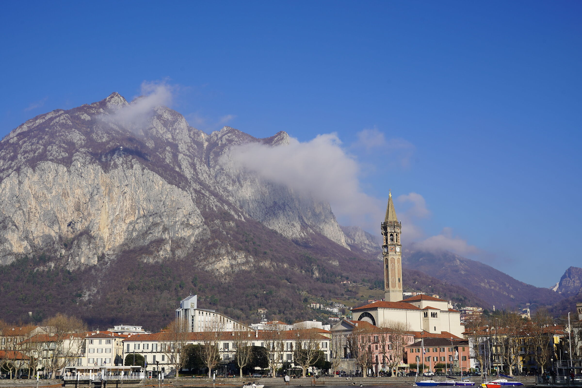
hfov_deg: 43.6
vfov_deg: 29.9
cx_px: 291
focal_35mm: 45
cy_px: 194
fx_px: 727
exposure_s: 1/200
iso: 100
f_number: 11
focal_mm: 45
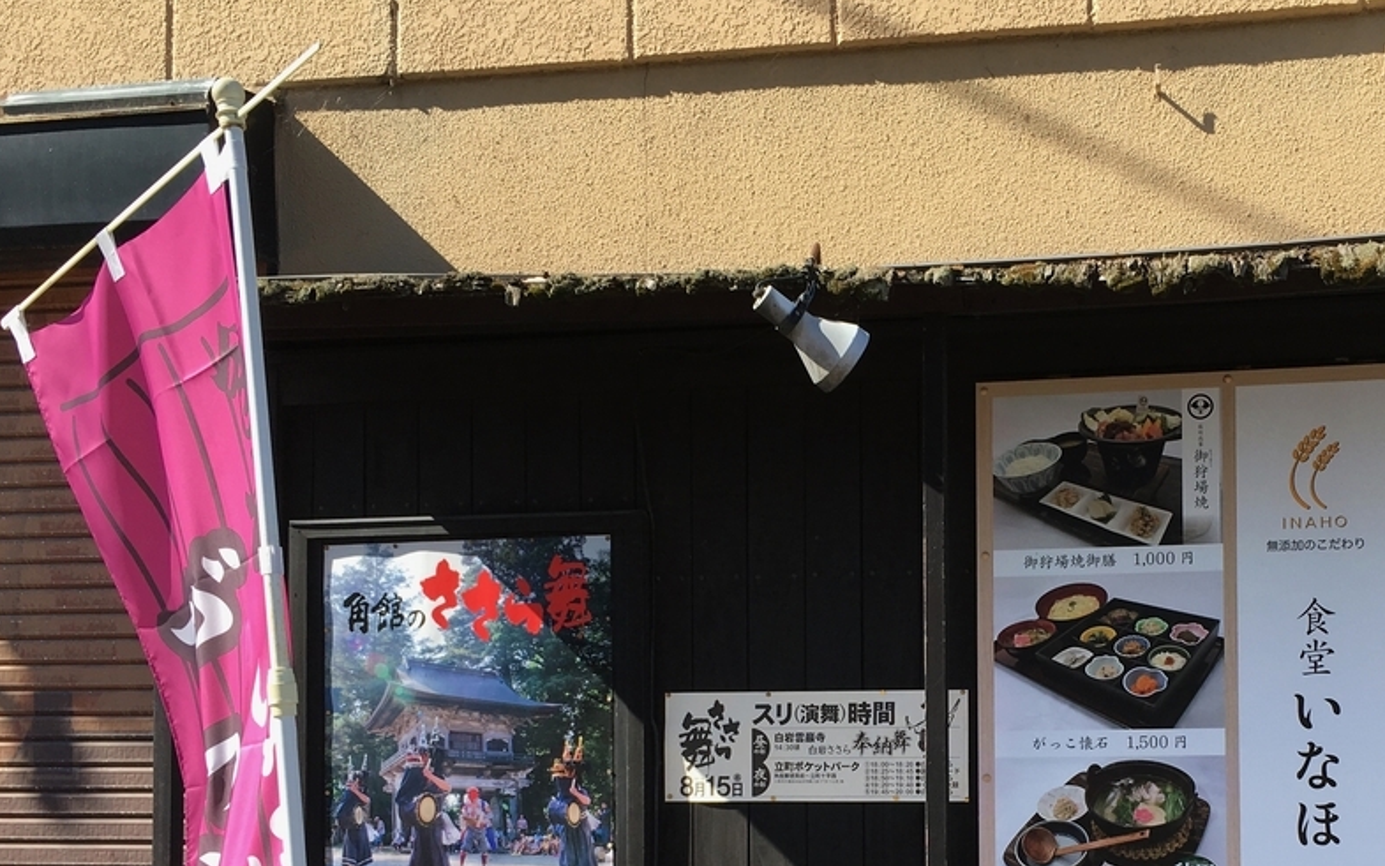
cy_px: 691
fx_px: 1774
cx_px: 937
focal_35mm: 47
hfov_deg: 42.0
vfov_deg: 26.9
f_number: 2.2
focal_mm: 4.15
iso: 25
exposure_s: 1/635
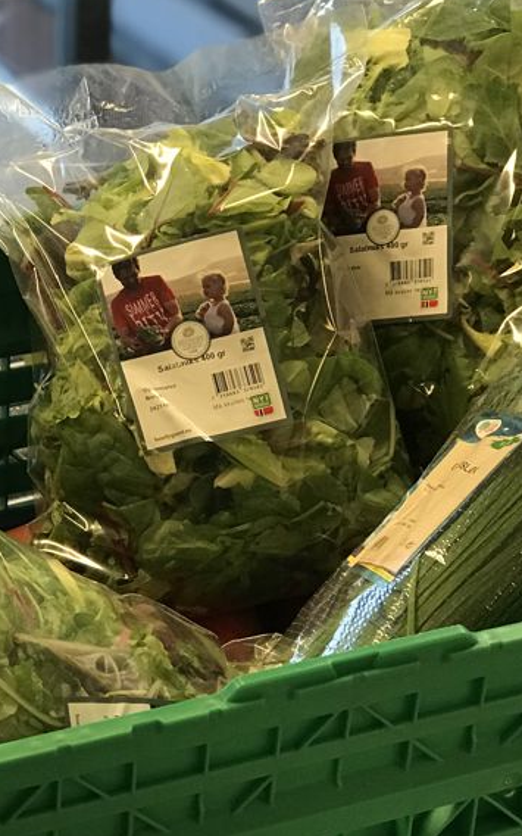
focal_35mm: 96
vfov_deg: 21.6
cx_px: 94
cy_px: 386
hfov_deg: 13.5
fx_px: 2185
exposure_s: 1/50
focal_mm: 6.6
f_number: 2.8
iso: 200
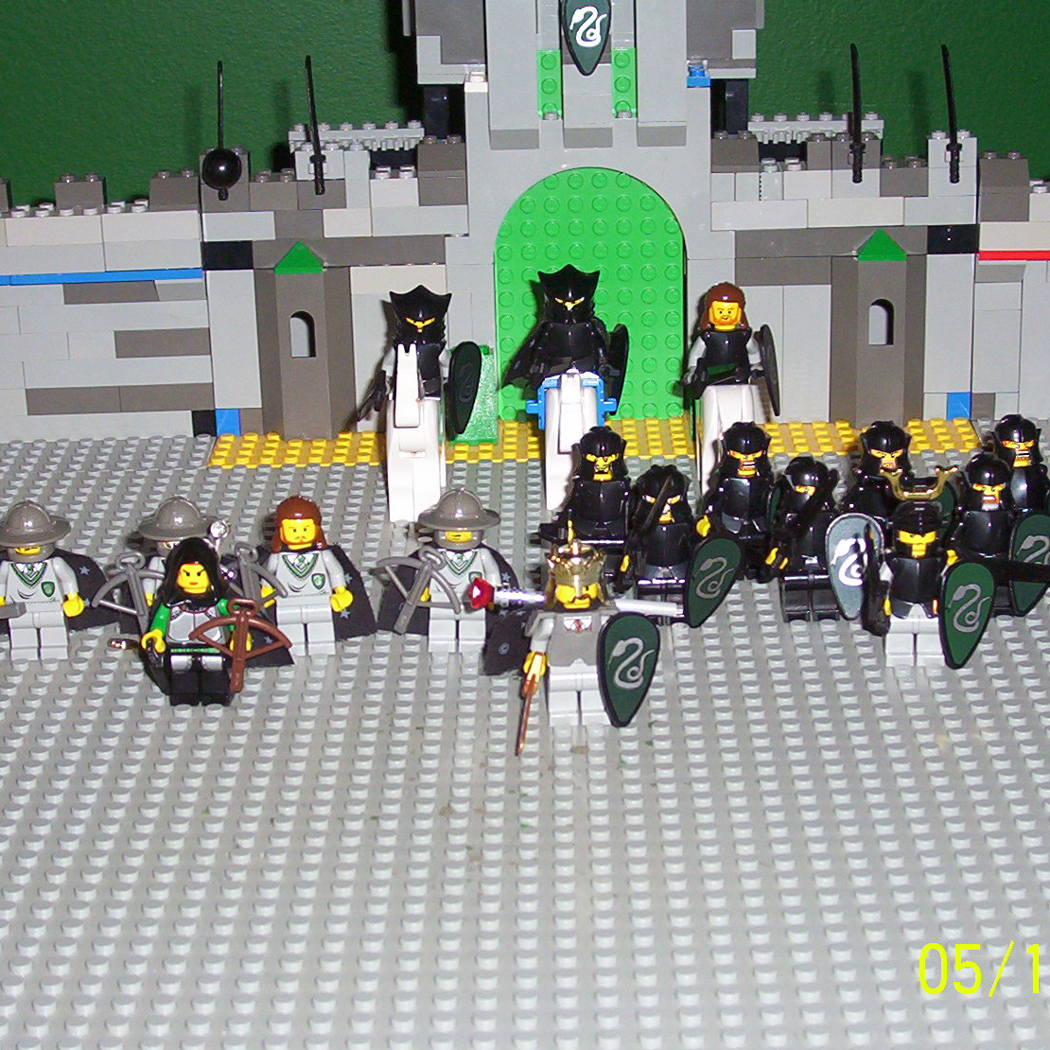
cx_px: 562
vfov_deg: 20.2
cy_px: 531
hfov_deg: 20.2
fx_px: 2951
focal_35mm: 86
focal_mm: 8.74
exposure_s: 1/80.5
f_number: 3.26
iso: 140
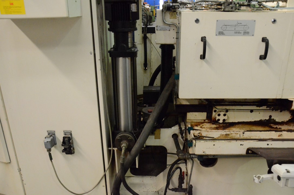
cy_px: 98
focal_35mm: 30
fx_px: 244
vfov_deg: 43.4
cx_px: 147
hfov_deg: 62.0
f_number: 5
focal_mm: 20
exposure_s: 1/100
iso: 6400
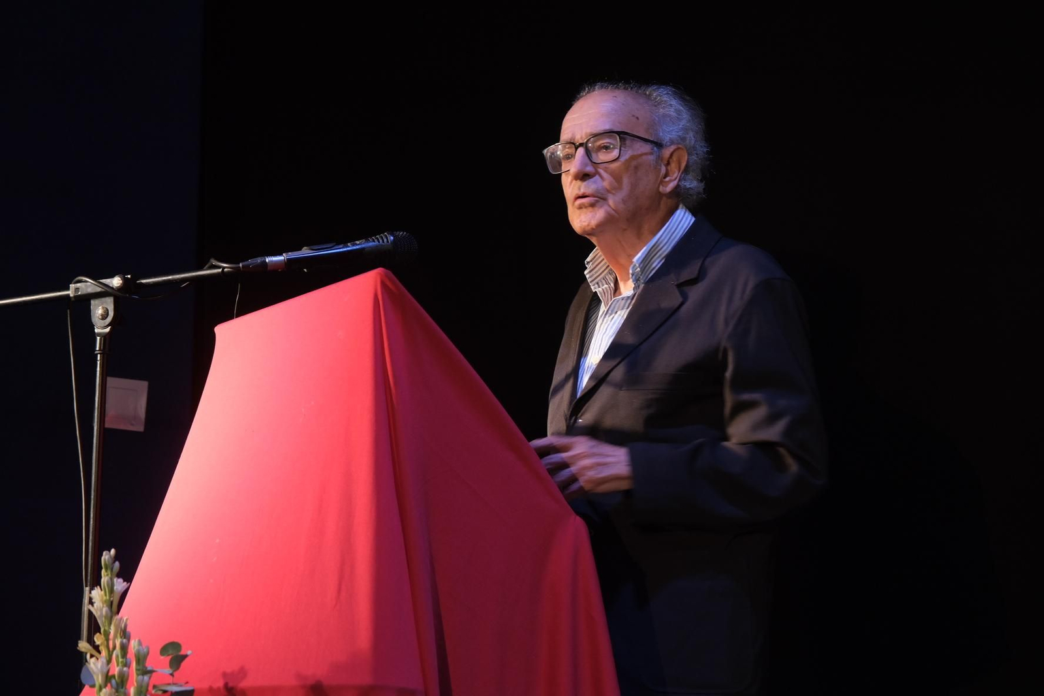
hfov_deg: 18.9
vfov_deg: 12.7
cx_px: 522
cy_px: 348
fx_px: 3132
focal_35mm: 108
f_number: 4
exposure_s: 1/40
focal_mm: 72.1
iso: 640
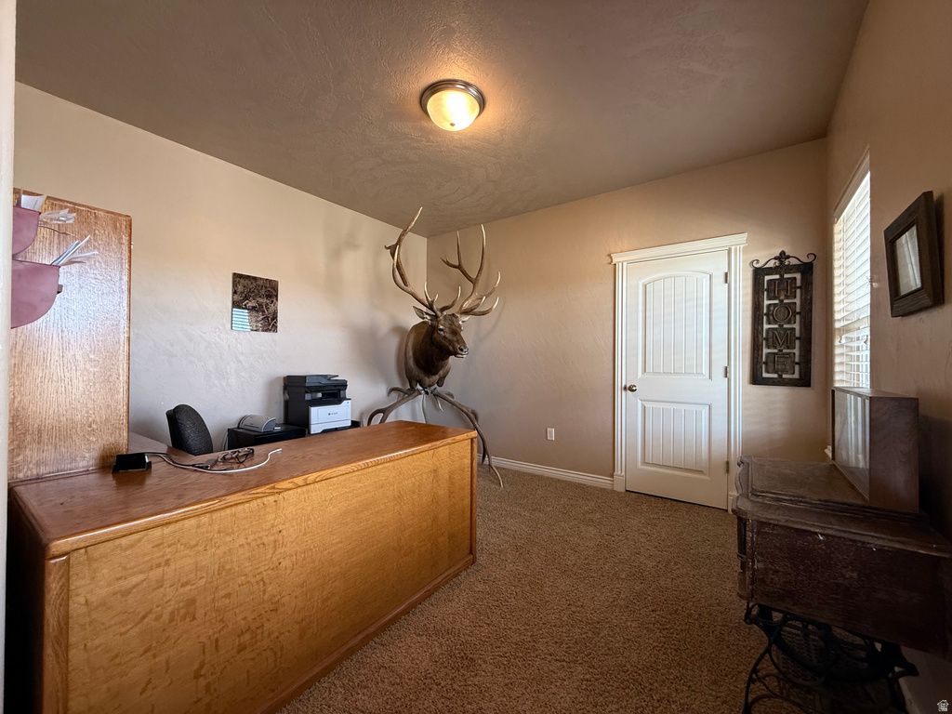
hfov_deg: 102.1
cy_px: 357
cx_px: 476
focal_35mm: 14
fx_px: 385
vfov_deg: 85.7
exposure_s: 1/60
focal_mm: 2.22
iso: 200
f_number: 2.2
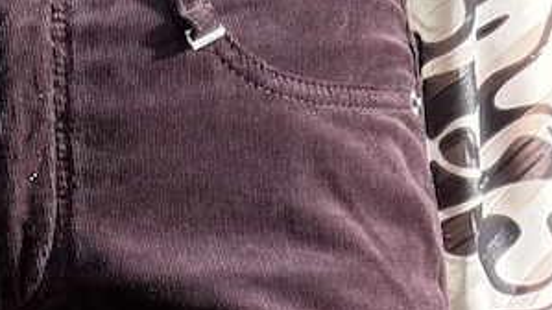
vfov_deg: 7.0
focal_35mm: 140
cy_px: 1148
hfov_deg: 15.2
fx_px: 2049
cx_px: 111
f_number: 1.78
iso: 64
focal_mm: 6.76
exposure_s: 1/121
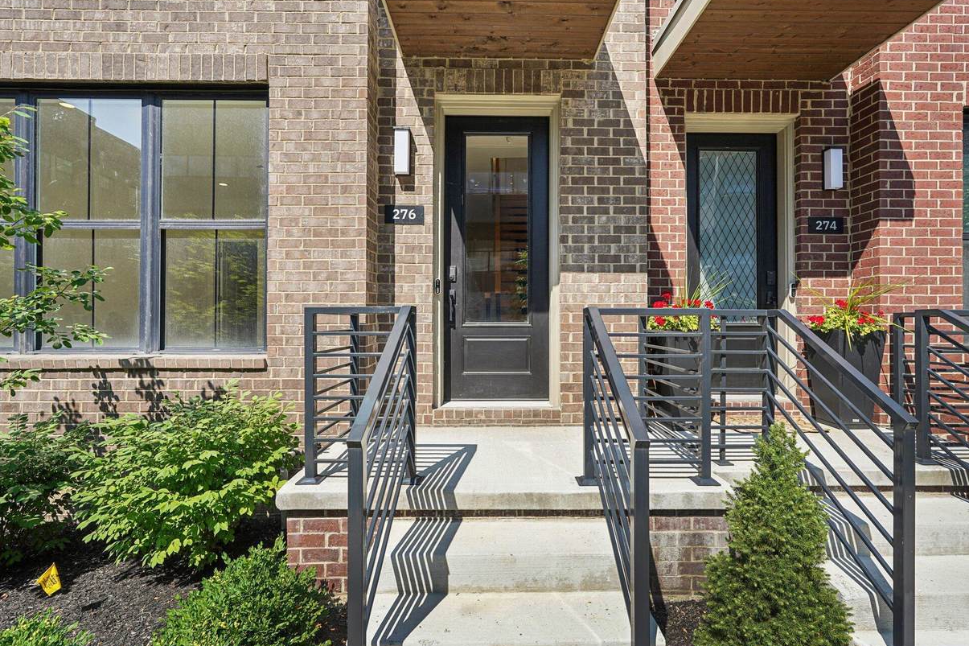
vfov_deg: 70.4
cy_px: 318
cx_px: 501
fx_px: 457
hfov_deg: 93.2
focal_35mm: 17
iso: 100
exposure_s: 1/160
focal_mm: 16
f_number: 8
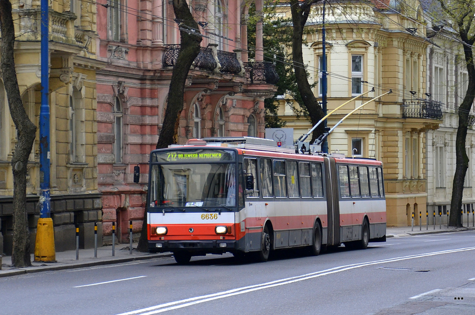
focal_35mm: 87
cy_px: 158
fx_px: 1146
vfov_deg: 15.6
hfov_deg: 23.4
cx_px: 238
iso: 400
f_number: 5
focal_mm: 58
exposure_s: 1/200
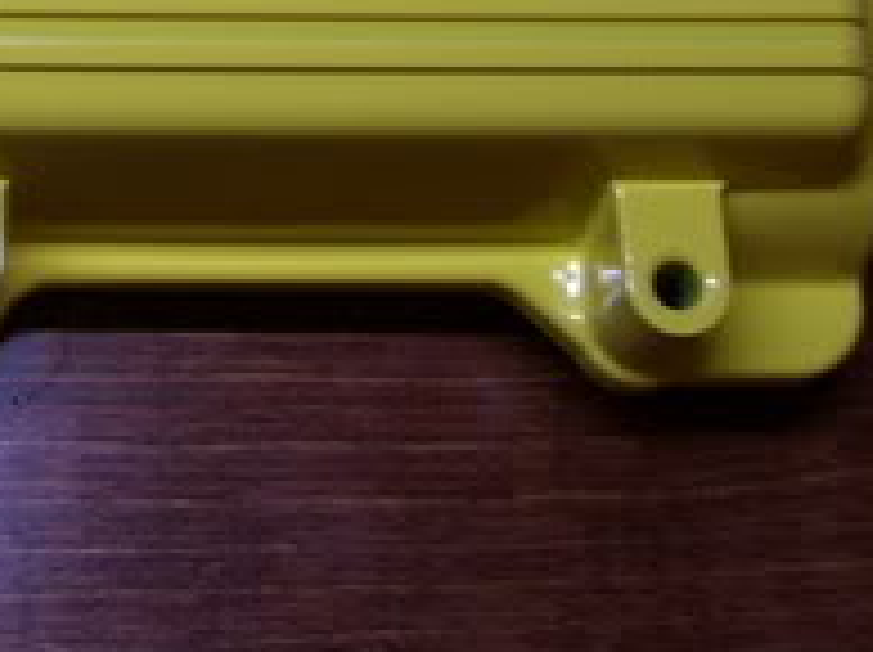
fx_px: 2997
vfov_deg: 11.8
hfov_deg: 15.3
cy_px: -342
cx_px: -459
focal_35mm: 119
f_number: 2.7
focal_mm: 6
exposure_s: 1/10
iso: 80
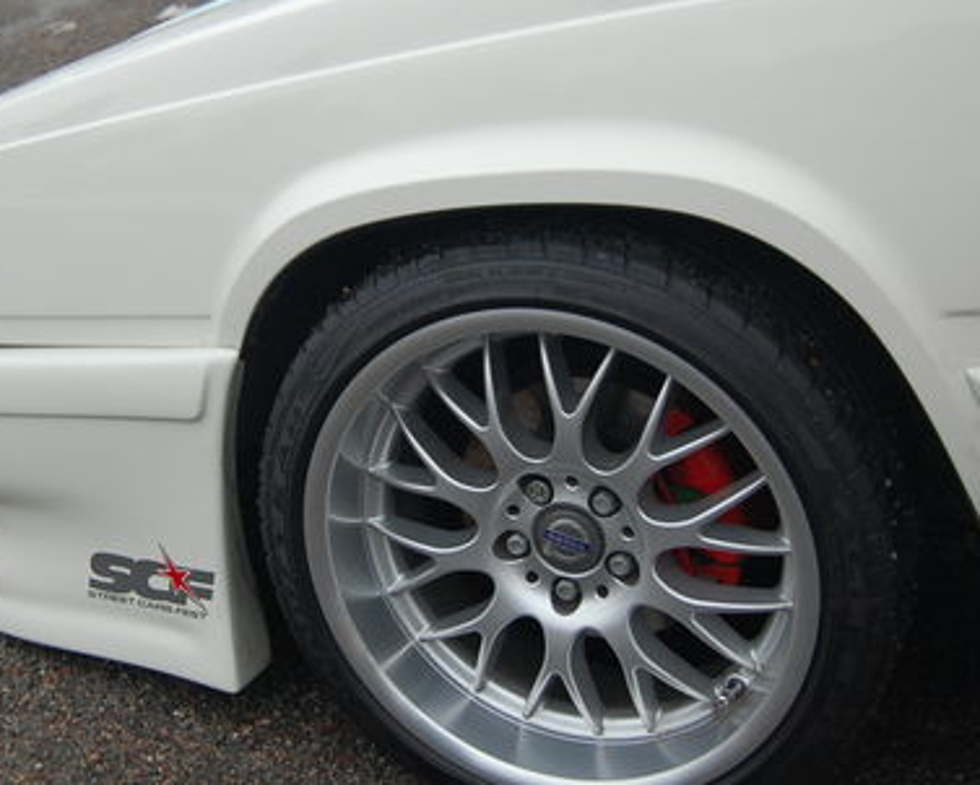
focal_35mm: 55
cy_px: 359
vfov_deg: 27.7
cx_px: 377
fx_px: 1590
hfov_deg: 34.1
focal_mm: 23
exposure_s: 1/30
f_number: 3.8
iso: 450
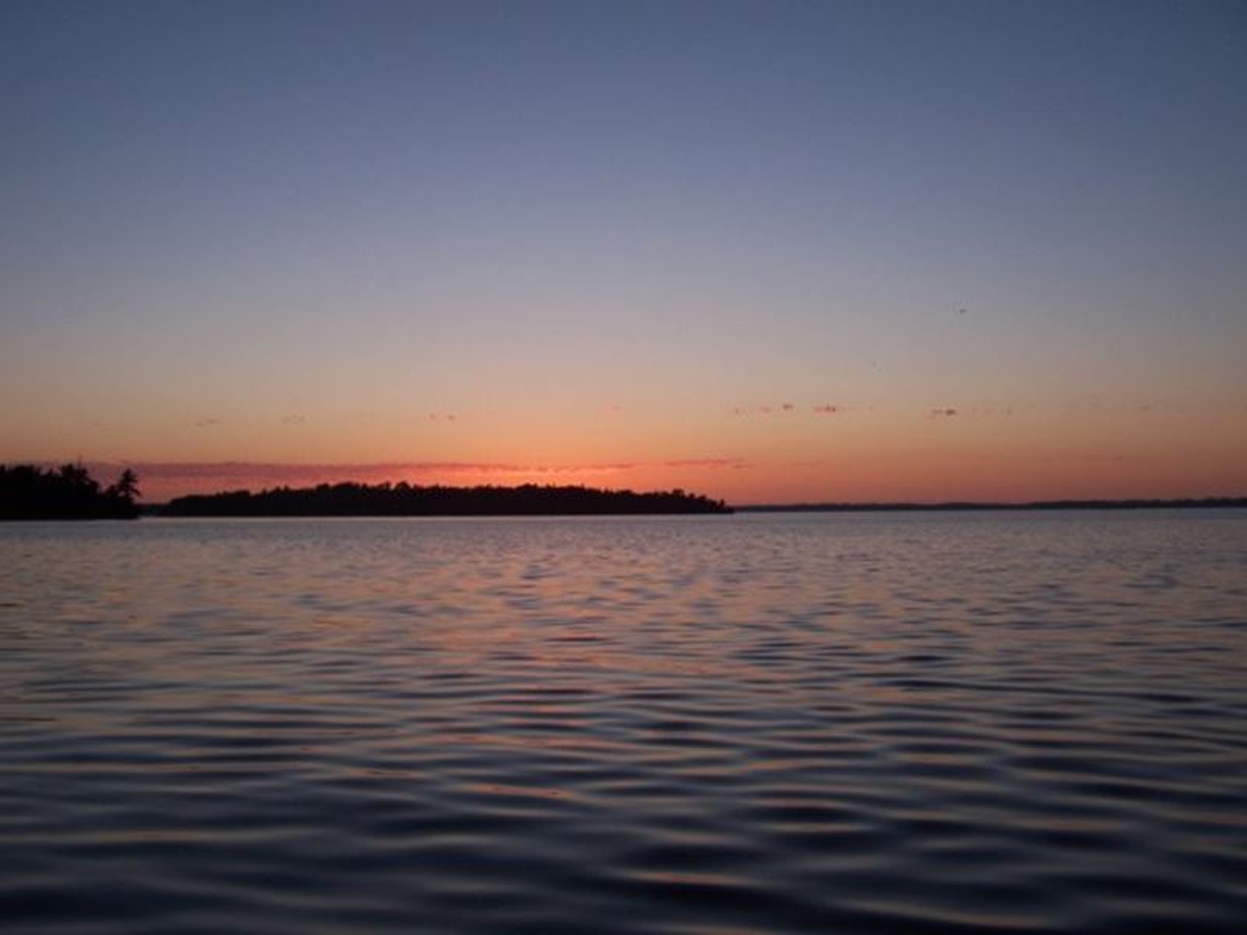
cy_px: 468
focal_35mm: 38
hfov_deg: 49.0
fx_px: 1369
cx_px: 624
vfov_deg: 37.7
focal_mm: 6.3
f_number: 2.8
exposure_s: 1/180
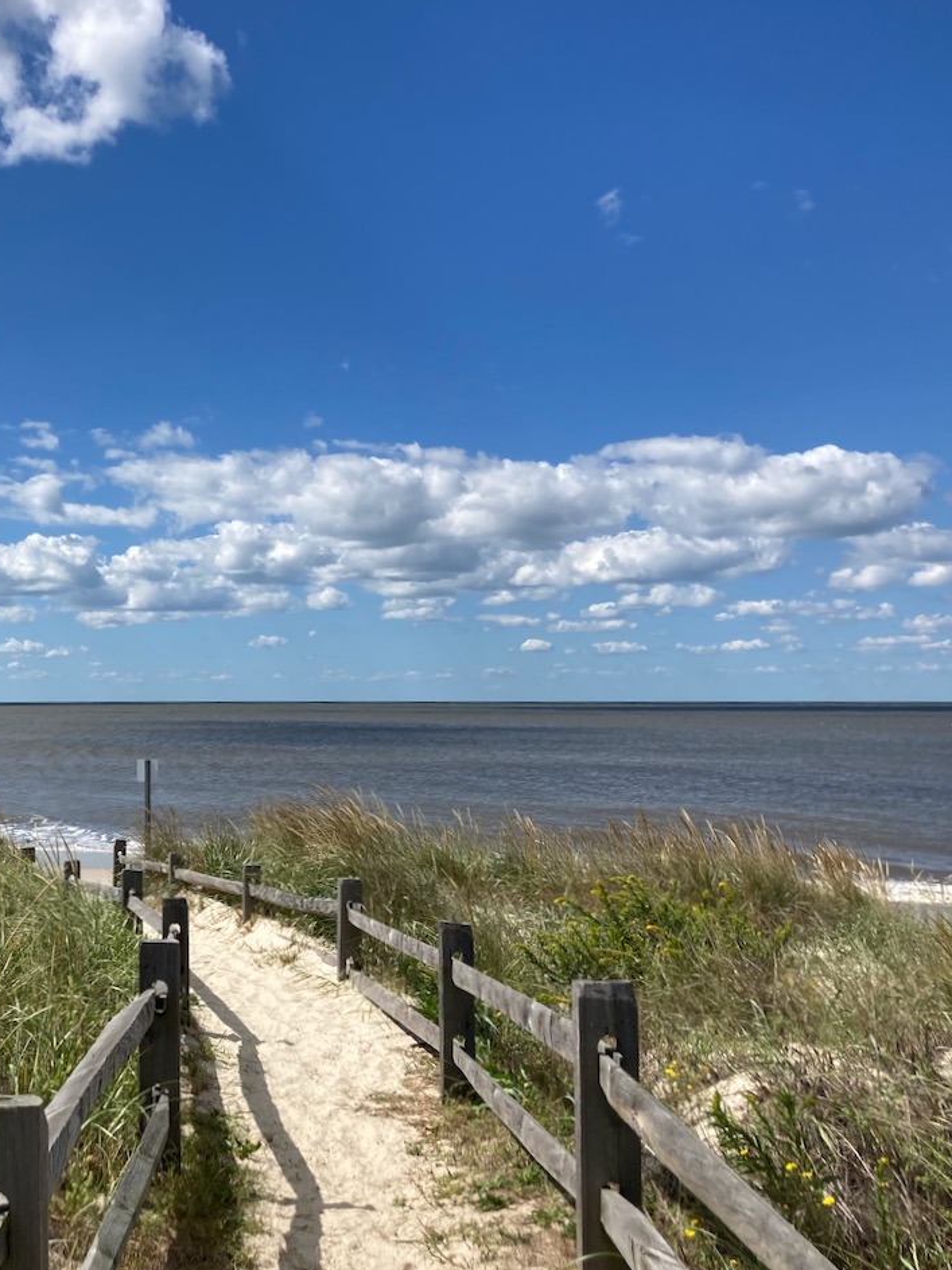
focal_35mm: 38
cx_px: 178
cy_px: 642
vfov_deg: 49.0
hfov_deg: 36.3
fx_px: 1394
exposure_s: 1/3745
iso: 25
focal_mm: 3.99
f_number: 1.8
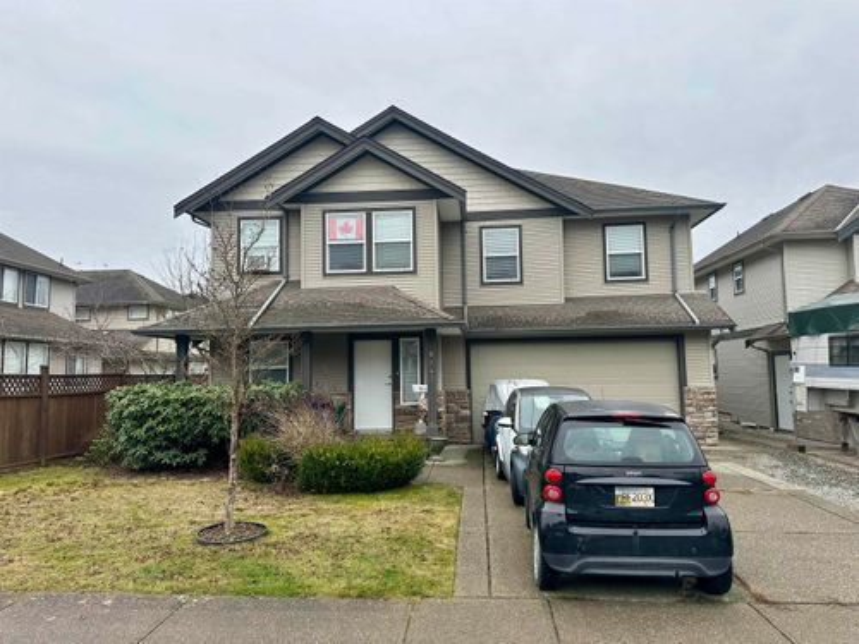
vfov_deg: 56.8
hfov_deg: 71.6
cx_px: 430
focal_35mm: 24
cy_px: 322
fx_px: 596
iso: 80
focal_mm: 6.86
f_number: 1.78
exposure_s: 1/650
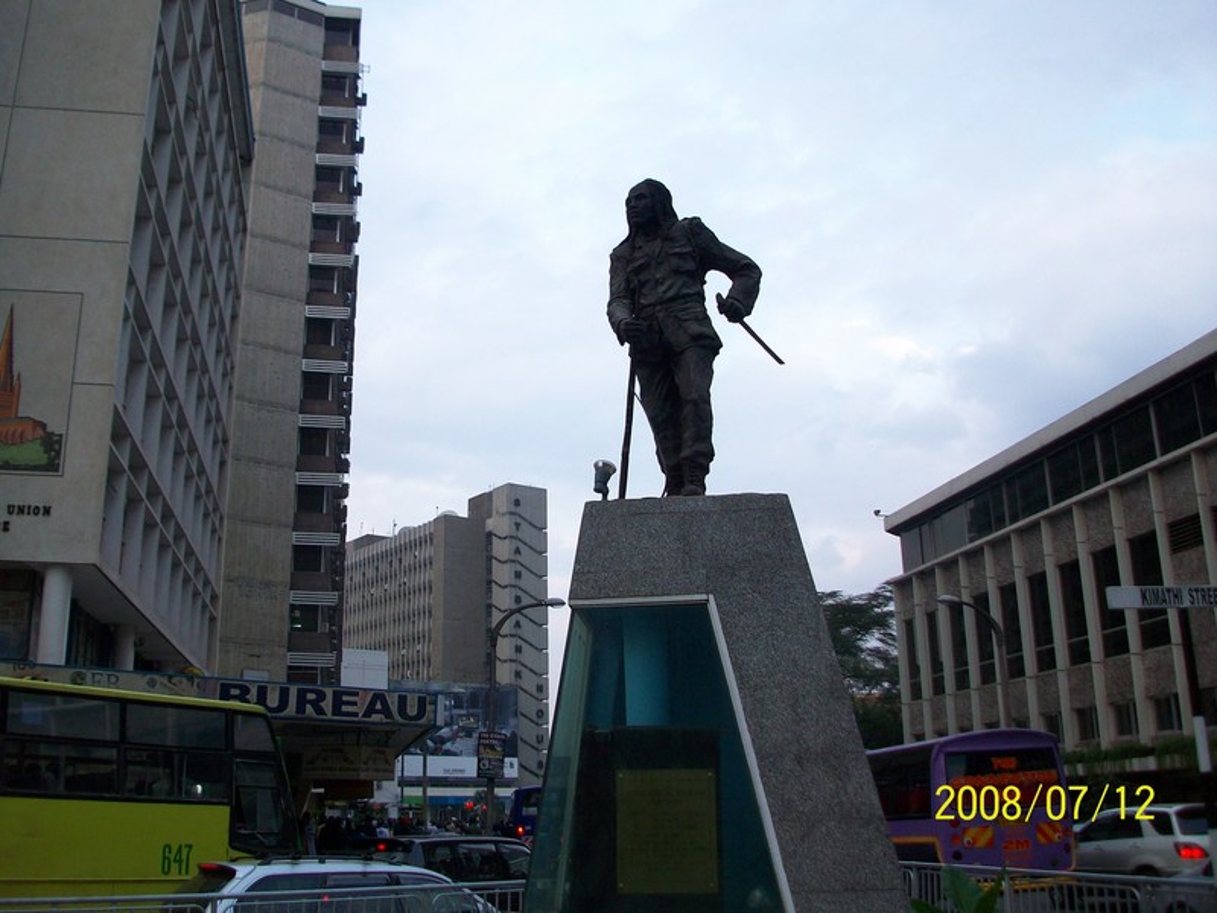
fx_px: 1195
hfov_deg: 54.0
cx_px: 608
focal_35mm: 34
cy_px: 456
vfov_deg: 41.8
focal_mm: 5.7
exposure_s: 1/133
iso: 80
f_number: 2.8
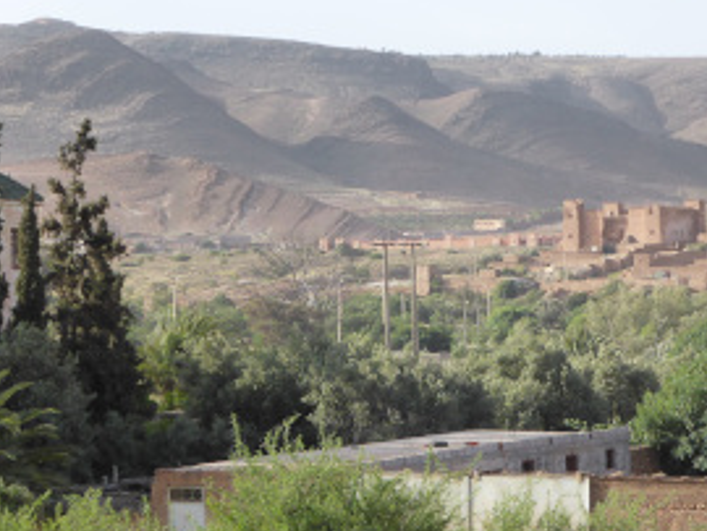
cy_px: 368
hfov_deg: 14.4
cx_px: 445
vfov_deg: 10.8
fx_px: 2801
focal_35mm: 137
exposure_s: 1/320
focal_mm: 12.5
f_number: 5
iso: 160
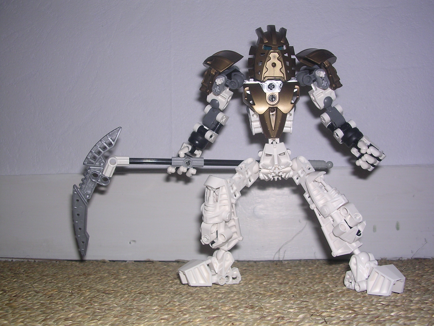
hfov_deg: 49.0
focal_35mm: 38
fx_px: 476
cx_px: 217
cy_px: 163
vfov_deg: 37.7
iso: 100
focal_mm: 5.8
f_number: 2.8
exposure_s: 1/60.1
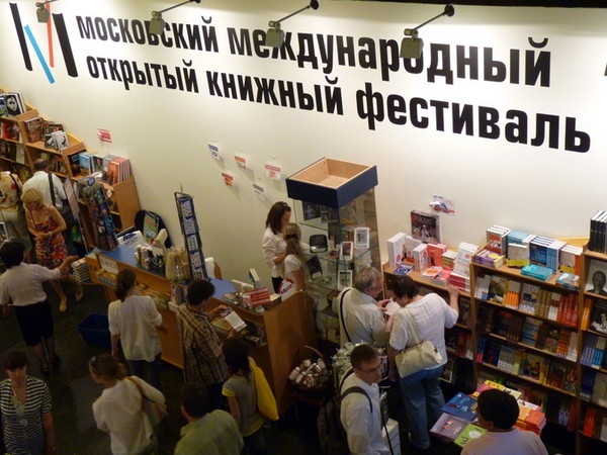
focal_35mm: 48
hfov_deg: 39.7
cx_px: 304
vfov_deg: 30.3
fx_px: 842
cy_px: 228
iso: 400
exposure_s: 1/40
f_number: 3.2
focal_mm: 8.5
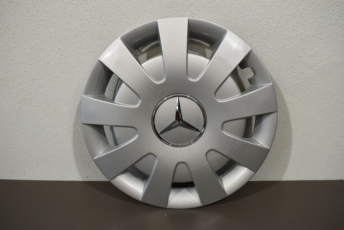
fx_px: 287
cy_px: 115
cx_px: 172
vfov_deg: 43.6
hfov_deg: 61.9
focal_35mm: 30
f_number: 5.6
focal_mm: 20
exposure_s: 1/125
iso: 400
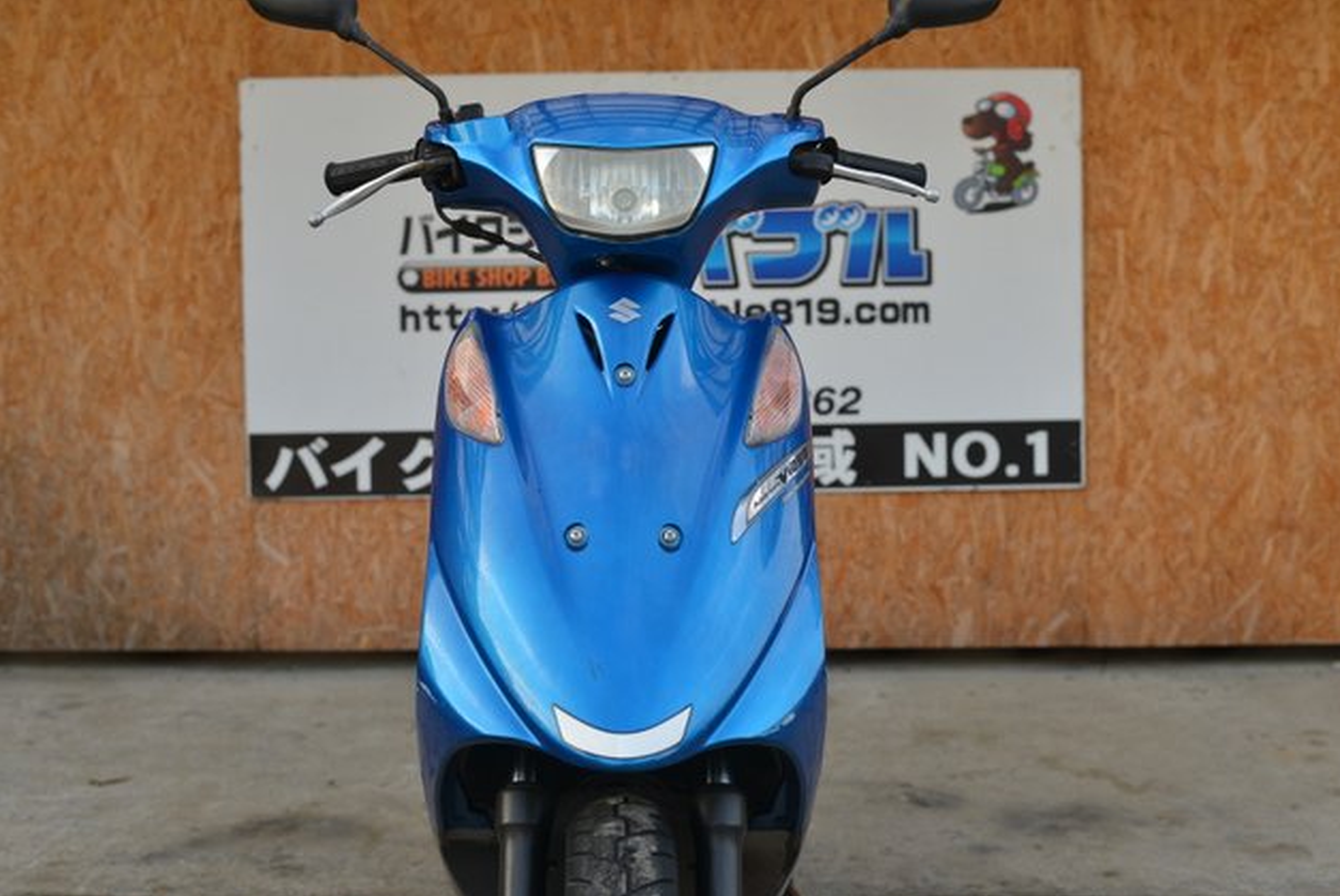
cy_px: 454
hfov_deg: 38.9
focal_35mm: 51
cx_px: 680
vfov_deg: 26.5
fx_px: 1900
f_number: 5
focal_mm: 50
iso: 400
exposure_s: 1/200
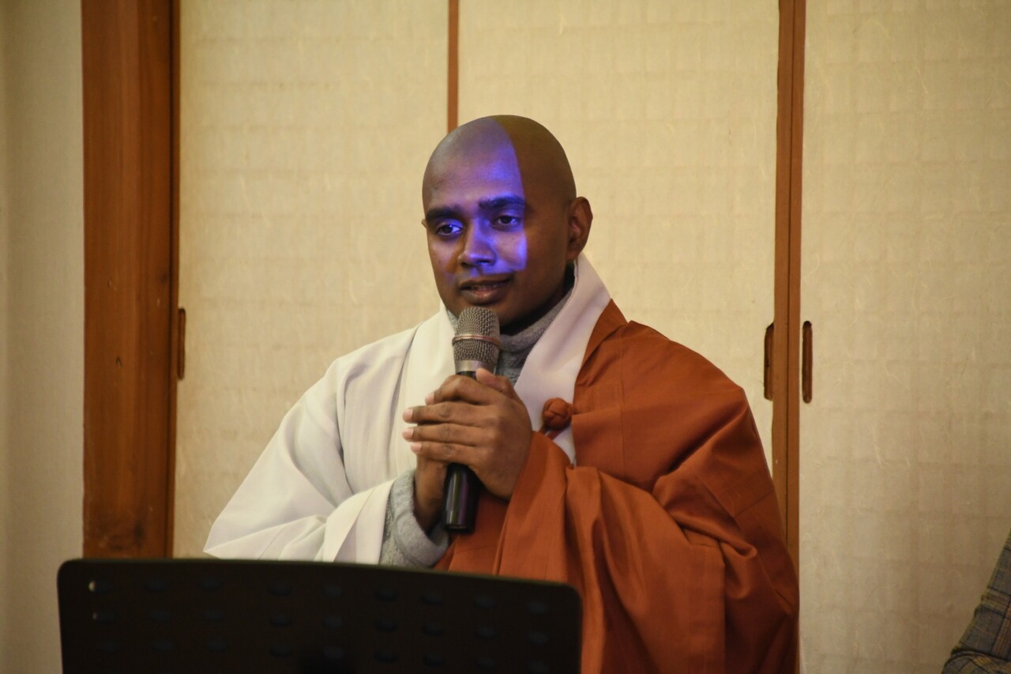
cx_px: 506
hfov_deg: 6.9
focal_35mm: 300
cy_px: 337
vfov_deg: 4.6
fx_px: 8423
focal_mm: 300
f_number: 5.6
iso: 4000
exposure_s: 1/125
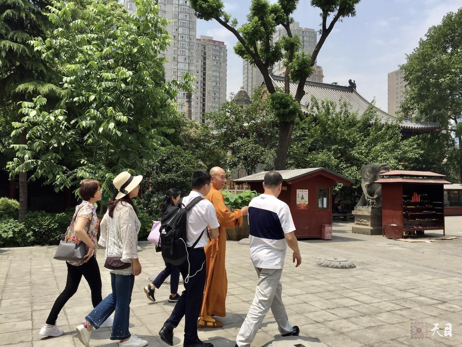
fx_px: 387
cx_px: 231
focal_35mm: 29
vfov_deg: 48.2
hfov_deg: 61.7
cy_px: 174
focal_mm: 4.15
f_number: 2.2
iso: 32
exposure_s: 1/1799
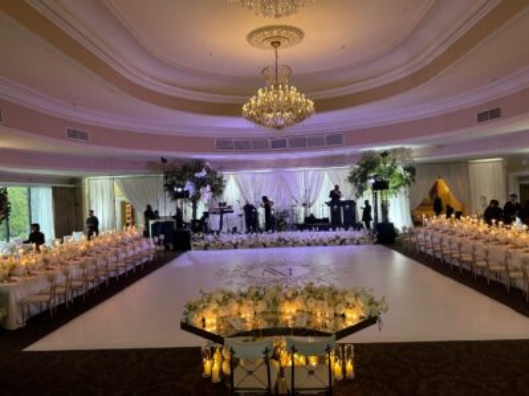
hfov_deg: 67.3
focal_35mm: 26
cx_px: 264
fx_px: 397
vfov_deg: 53.0
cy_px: 198
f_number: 1.5
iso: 250
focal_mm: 5.7
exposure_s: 1/44
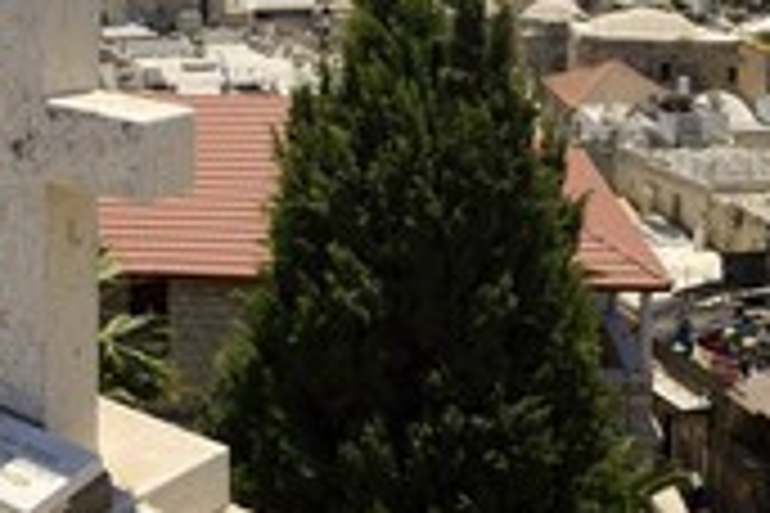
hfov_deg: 33.8
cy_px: -68
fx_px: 1262
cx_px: 315
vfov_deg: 21.7
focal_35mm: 59
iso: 200
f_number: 14
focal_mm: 24
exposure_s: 1/250
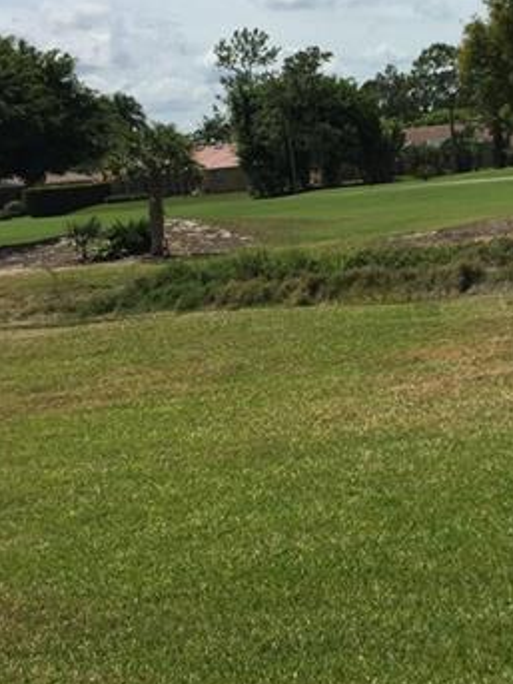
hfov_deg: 21.7
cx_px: 523
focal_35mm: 65
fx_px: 1285
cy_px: 183
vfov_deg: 29.4
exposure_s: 1/3968
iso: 32
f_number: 2.2
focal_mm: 4.15
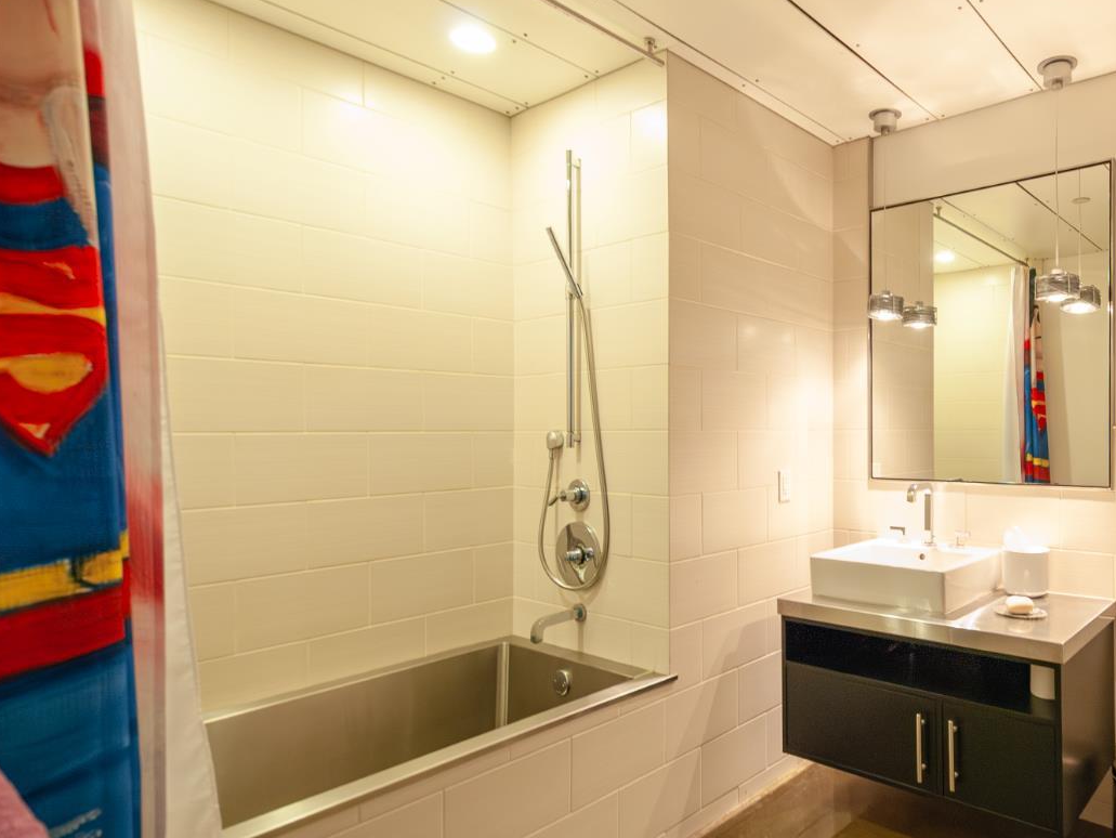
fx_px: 677
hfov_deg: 74.6
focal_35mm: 21
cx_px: 805
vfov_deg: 63.5
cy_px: 411
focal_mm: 10
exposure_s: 1/5
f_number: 5.6
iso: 400
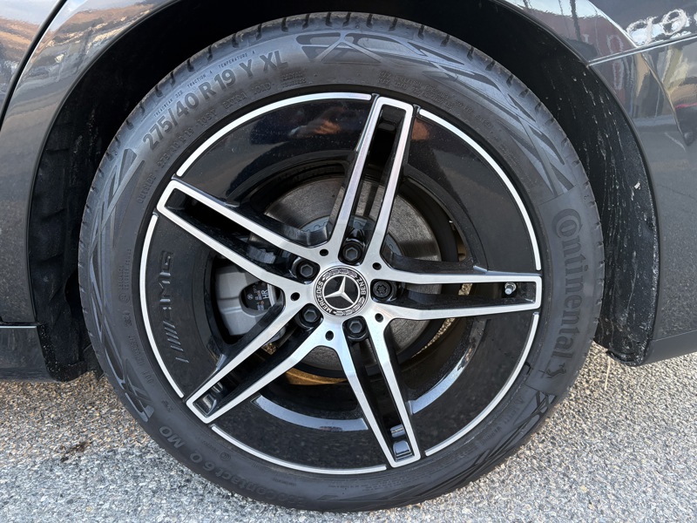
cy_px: 262
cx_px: 348
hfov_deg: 67.3
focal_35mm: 26
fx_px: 524
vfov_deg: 53.1
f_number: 1.6
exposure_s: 1/99
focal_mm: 5.96
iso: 125
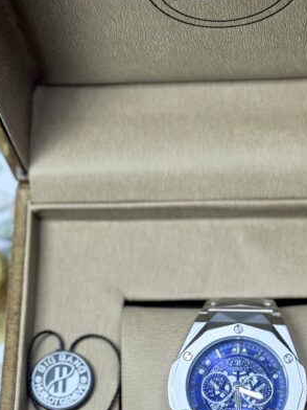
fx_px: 1159
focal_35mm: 98
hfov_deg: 15.0
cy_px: 274
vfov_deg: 20.0
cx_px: 223
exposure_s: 1/100
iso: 50
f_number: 1.78
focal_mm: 6.76
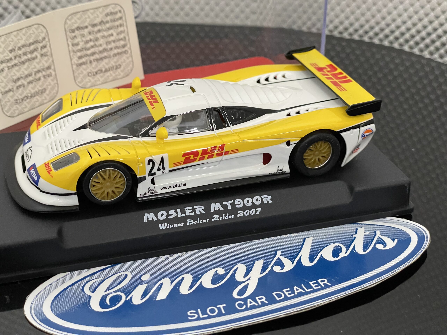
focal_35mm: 52
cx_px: 224
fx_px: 671
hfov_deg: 36.8
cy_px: 168
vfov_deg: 28.0
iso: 640
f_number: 2
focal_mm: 6
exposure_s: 1/60
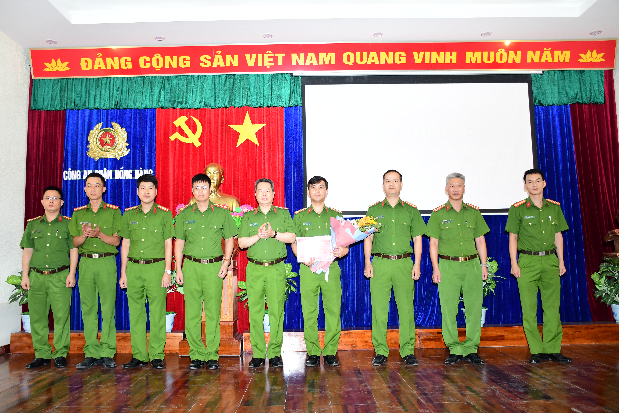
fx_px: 516
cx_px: 310
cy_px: 206
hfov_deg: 61.9
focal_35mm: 30
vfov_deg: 43.6
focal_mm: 20
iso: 800
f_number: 3.5
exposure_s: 1/200
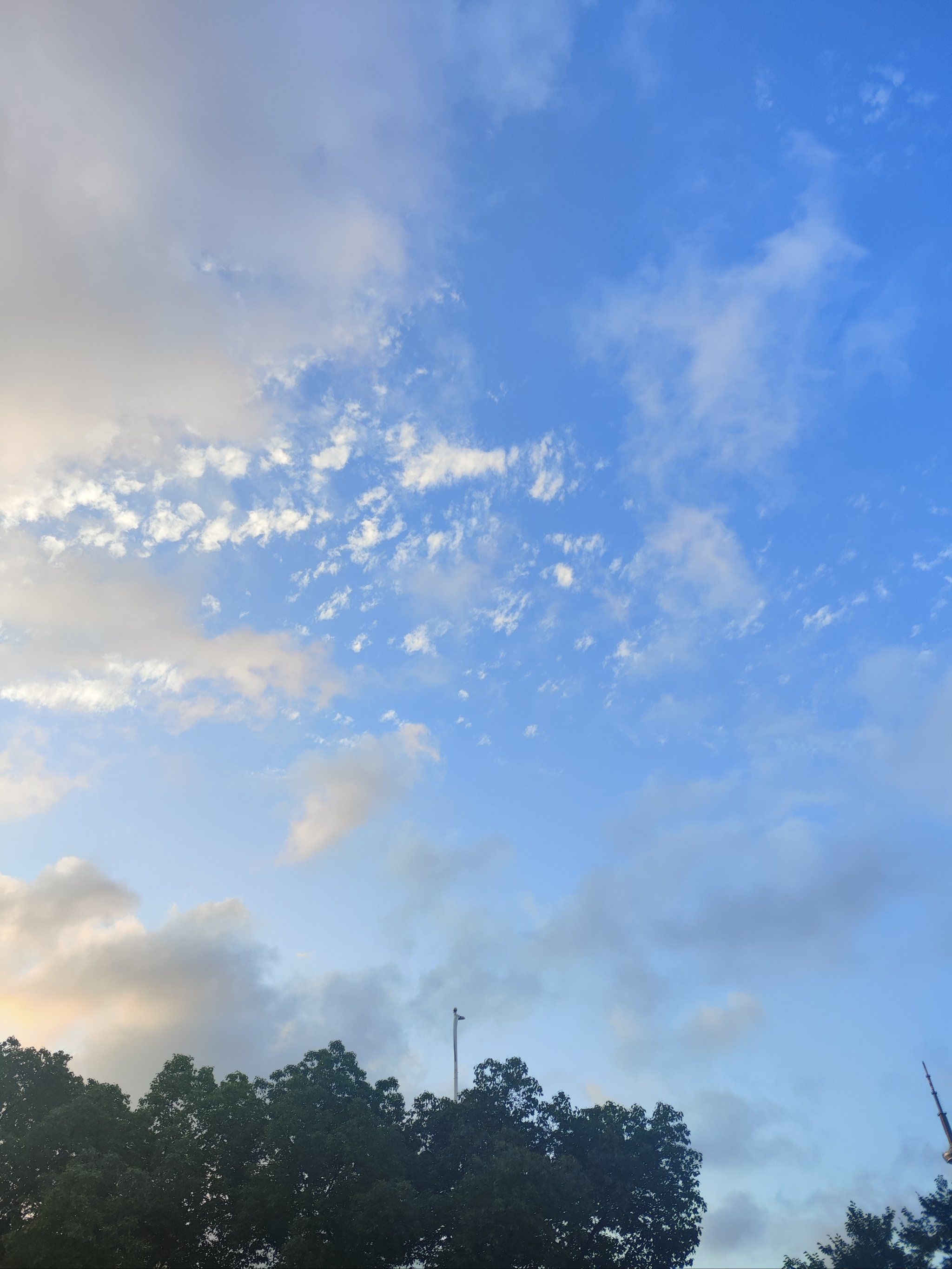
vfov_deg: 69.4
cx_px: 476
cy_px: 634
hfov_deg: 54.9
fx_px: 916
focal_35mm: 25
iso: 50
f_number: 1.79
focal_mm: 4.71
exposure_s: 1/294
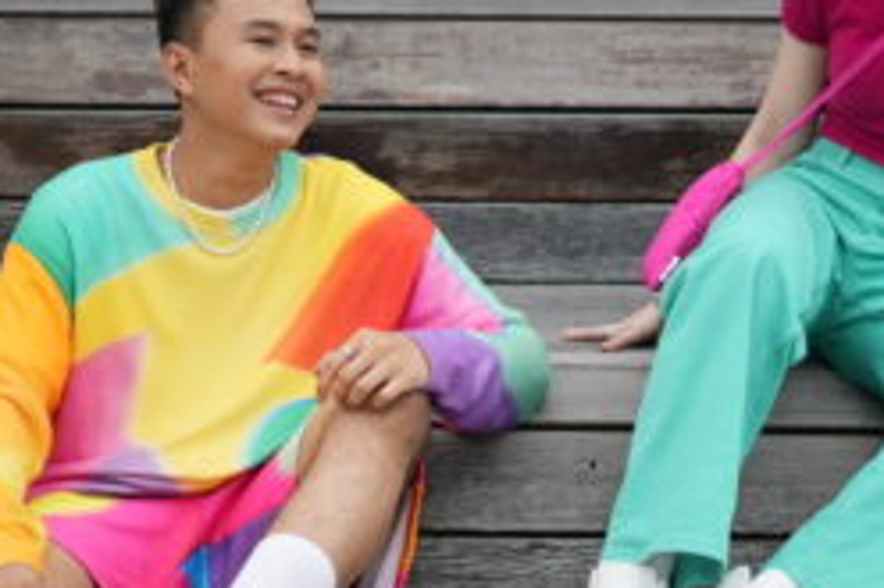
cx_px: 517
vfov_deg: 12.1
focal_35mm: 113
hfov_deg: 18.1
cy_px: 296
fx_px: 2773
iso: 400
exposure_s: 1/4000
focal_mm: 50
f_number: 1.8
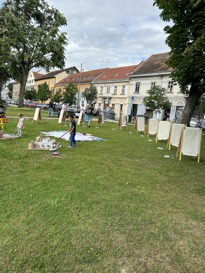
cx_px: 102
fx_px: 205
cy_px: 136
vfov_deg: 67.3
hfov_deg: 53.1
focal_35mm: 26
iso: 50
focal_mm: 5.7
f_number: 1.5
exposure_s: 1/3077
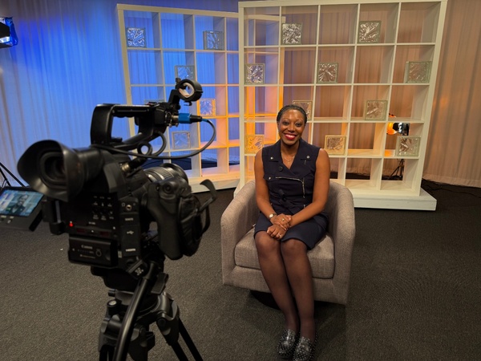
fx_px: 333
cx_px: 240
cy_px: 180
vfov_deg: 56.8
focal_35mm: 24
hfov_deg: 71.6
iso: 125
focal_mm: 6.76
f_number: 1.78
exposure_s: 1/60
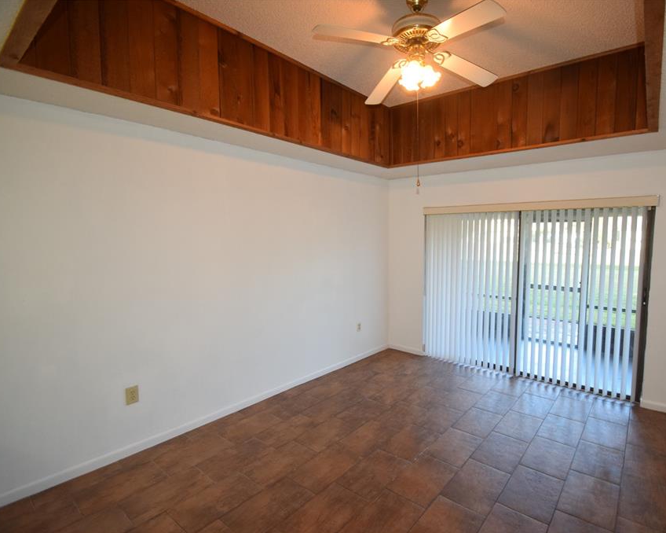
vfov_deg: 77.0
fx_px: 335
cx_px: 393
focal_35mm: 17
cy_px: 266
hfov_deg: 88.7
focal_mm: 10
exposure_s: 1/100
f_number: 5
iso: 800
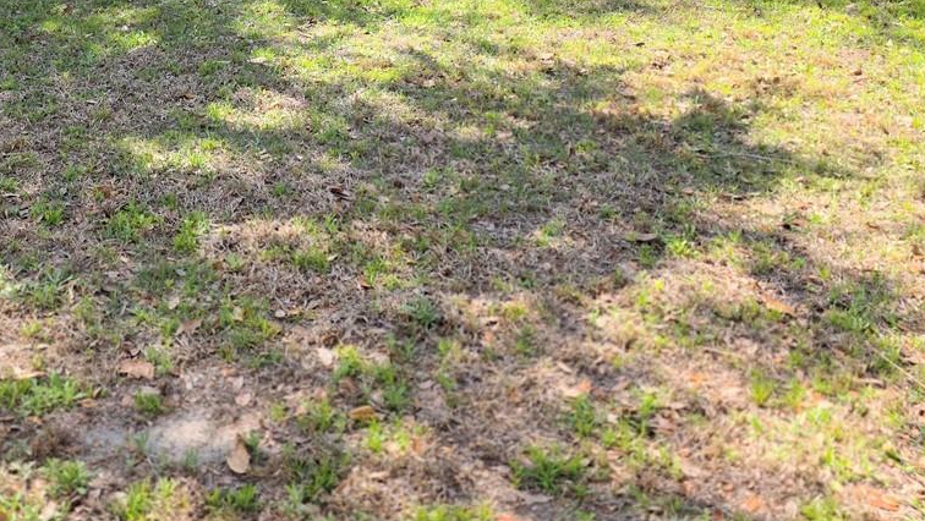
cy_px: -131
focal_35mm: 53
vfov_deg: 20.9
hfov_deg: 38.4
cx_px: 263
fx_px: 1300
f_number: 1.7
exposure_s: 1/2210
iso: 80
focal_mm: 6.3
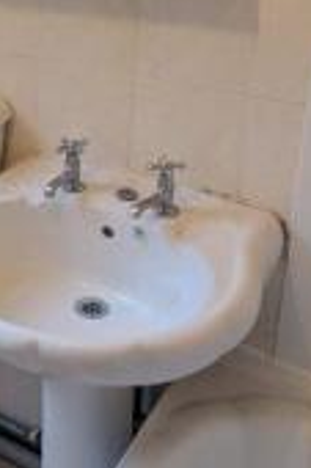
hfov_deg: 21.6
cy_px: 109
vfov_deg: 34.2
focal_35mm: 57
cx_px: -84
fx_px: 740
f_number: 2.2
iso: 497
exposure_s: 1/85.5
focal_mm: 2.35
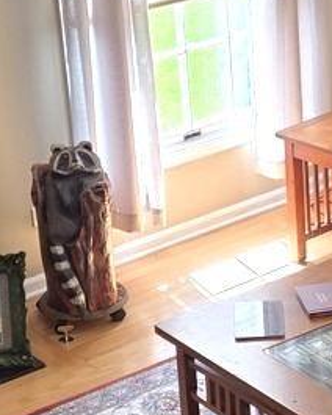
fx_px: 1498
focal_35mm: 122
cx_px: 222
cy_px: 272
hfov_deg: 12.6
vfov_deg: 15.7
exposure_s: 1/180
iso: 64
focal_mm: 5.4
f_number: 1.8
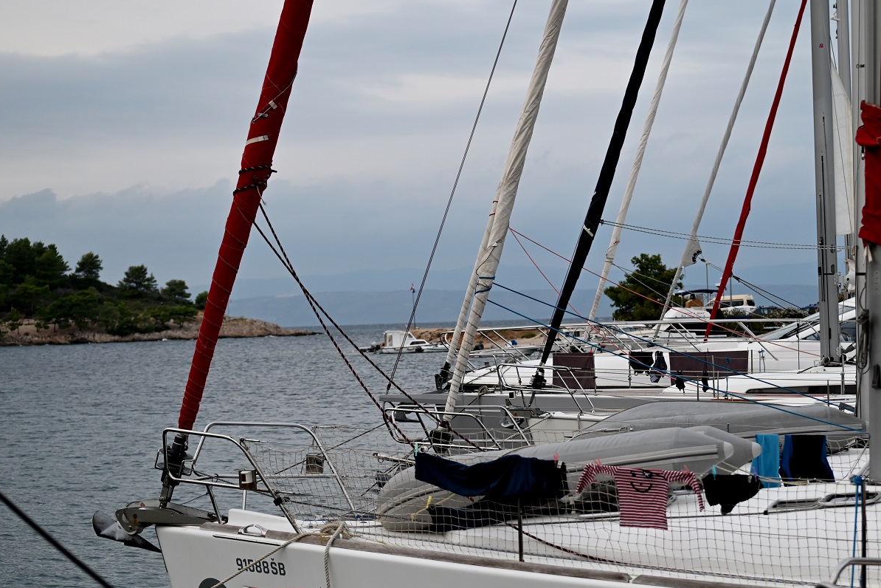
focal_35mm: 88
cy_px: 365
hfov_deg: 23.1
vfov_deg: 15.5
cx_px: 511
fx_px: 2153
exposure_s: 1/250
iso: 720
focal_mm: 70
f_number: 4.5
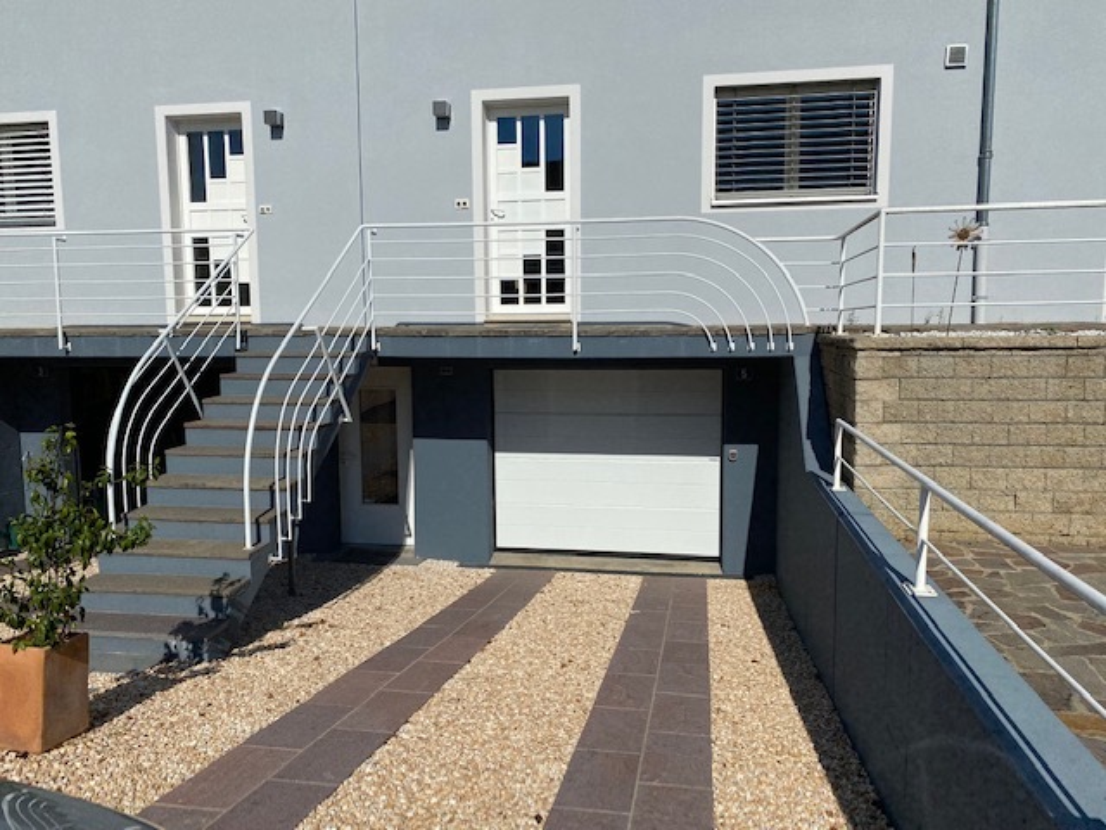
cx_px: 553
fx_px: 831
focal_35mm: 26
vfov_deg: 53.1
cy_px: 415
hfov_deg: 67.3
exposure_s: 1/8850
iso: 32
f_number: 1.8
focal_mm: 4.25
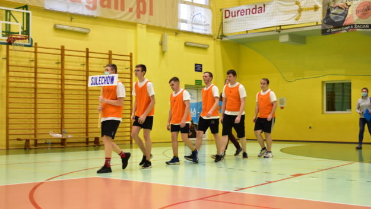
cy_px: 109
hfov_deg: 36.6
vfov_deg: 21.1
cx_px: 186
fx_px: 561
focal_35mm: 57
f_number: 4.8
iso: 2000
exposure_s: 1/80
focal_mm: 36
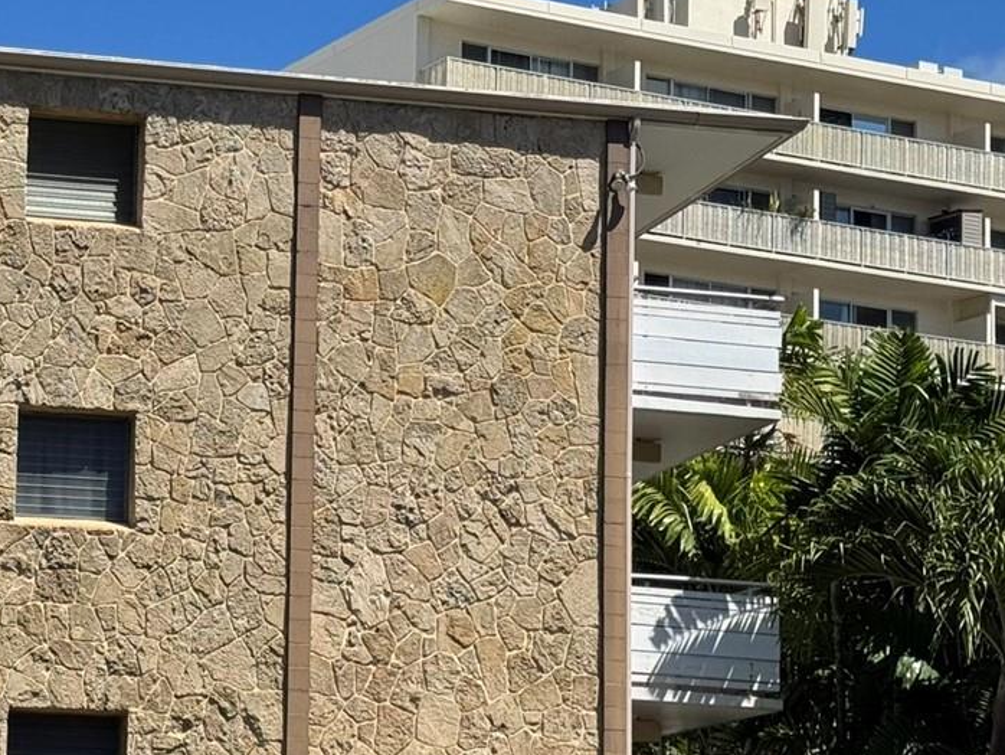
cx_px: 78
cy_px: 506
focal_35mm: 110
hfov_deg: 17.6
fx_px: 3195
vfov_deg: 13.4
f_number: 1.78
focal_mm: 6.76
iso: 64
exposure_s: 1/6410
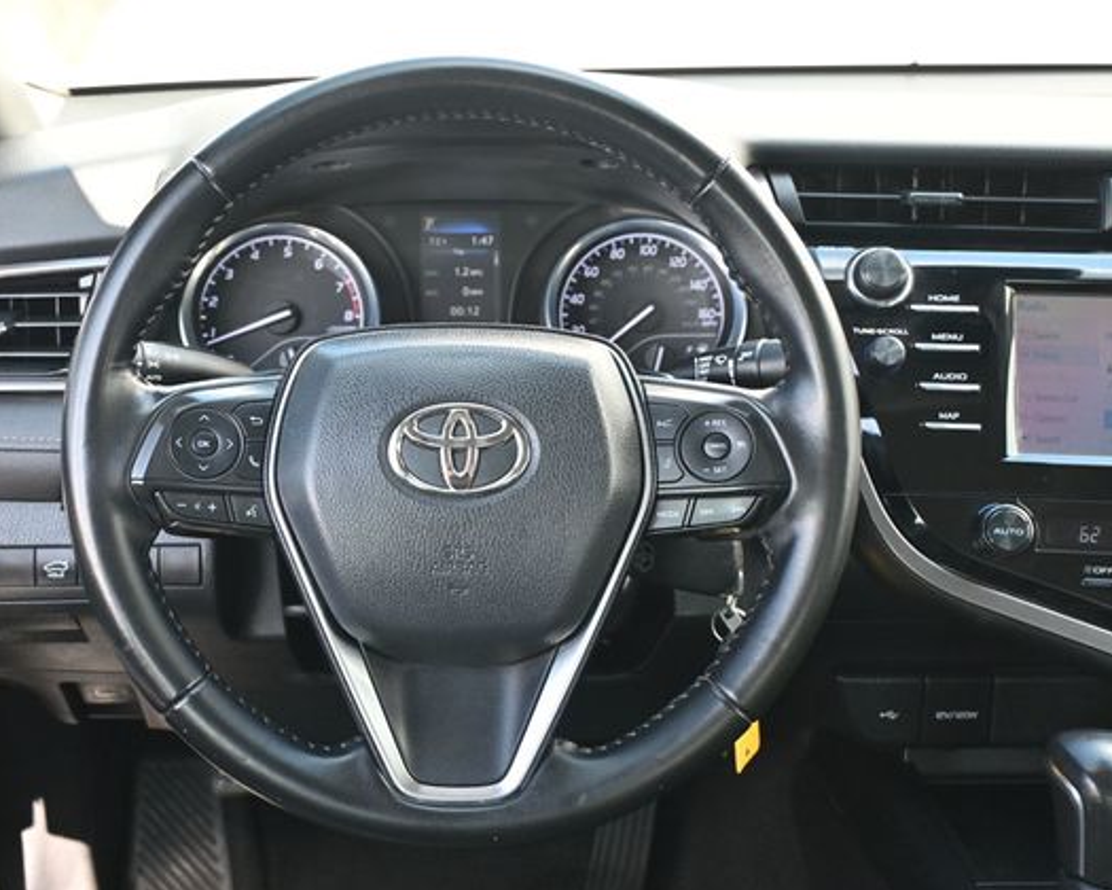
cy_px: 447
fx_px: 1580
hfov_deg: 38.6
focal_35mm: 48
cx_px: 453
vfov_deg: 31.5
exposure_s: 1/125
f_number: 4.5
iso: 720
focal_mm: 28
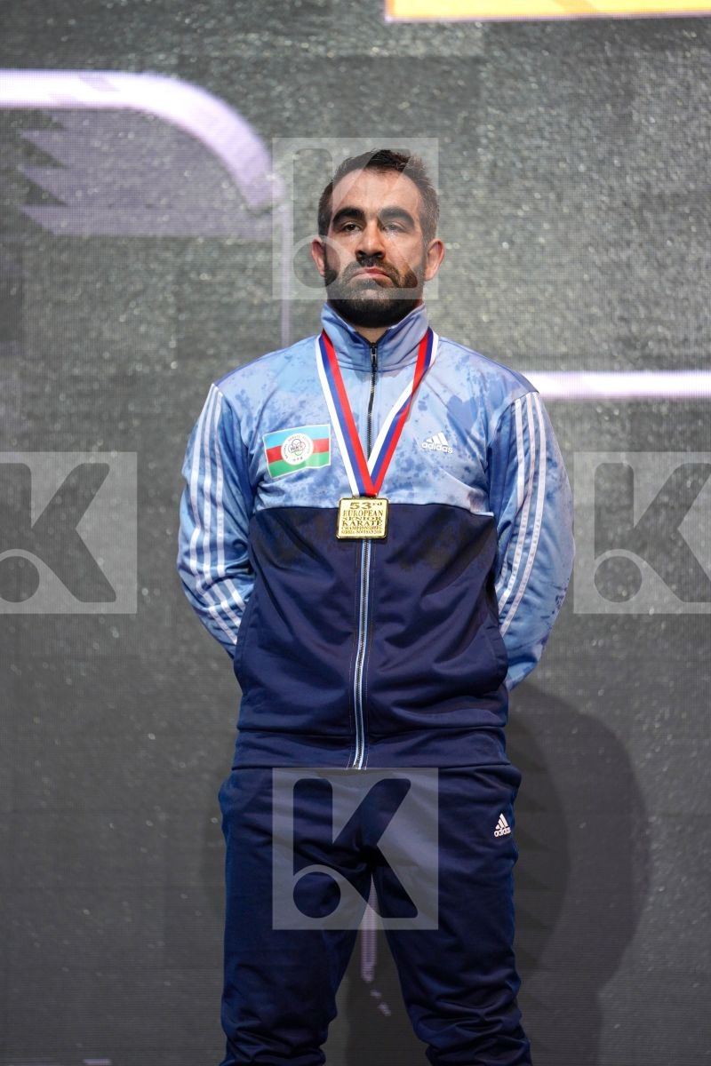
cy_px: 533
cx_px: 356
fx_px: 5925
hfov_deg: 6.9
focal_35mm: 200
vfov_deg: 10.3
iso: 640
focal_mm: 200
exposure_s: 1/250
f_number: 2.8
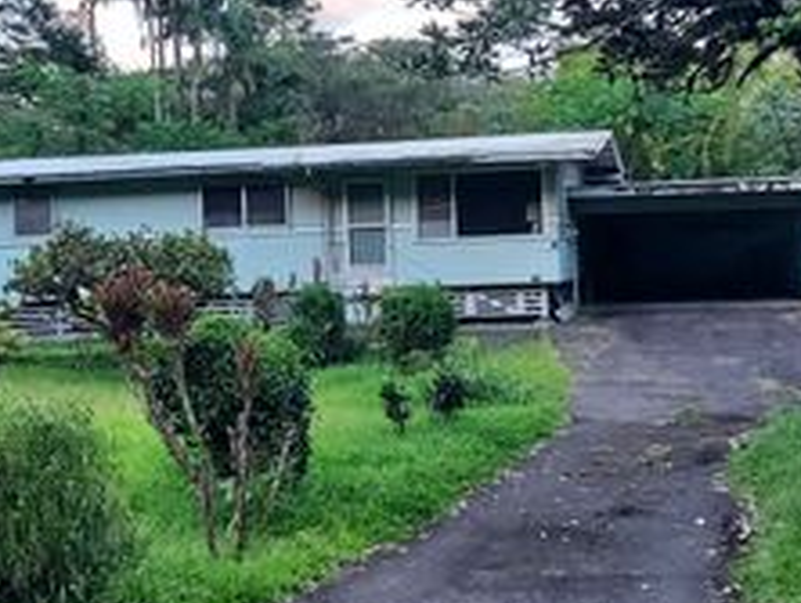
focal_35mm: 54
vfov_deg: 27.0
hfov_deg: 35.4
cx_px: 476
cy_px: 237
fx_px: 1251
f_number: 1.8
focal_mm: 4.6
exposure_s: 1/60
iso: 125
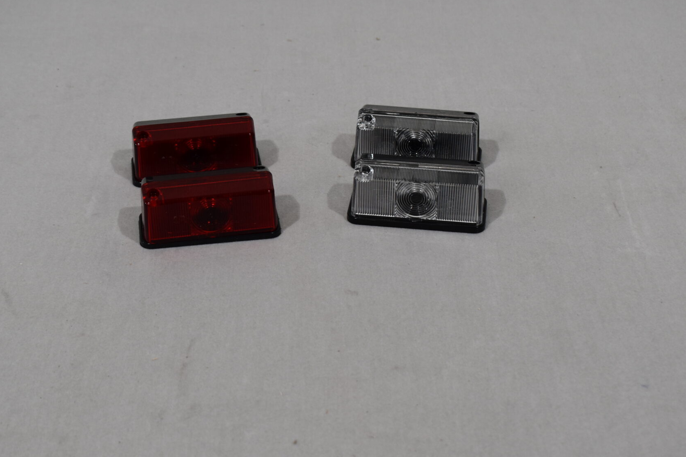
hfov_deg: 31.4
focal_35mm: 64
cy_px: 235
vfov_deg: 21.2
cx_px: 318
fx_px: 1219
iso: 320
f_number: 5.6
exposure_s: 1/125
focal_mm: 28
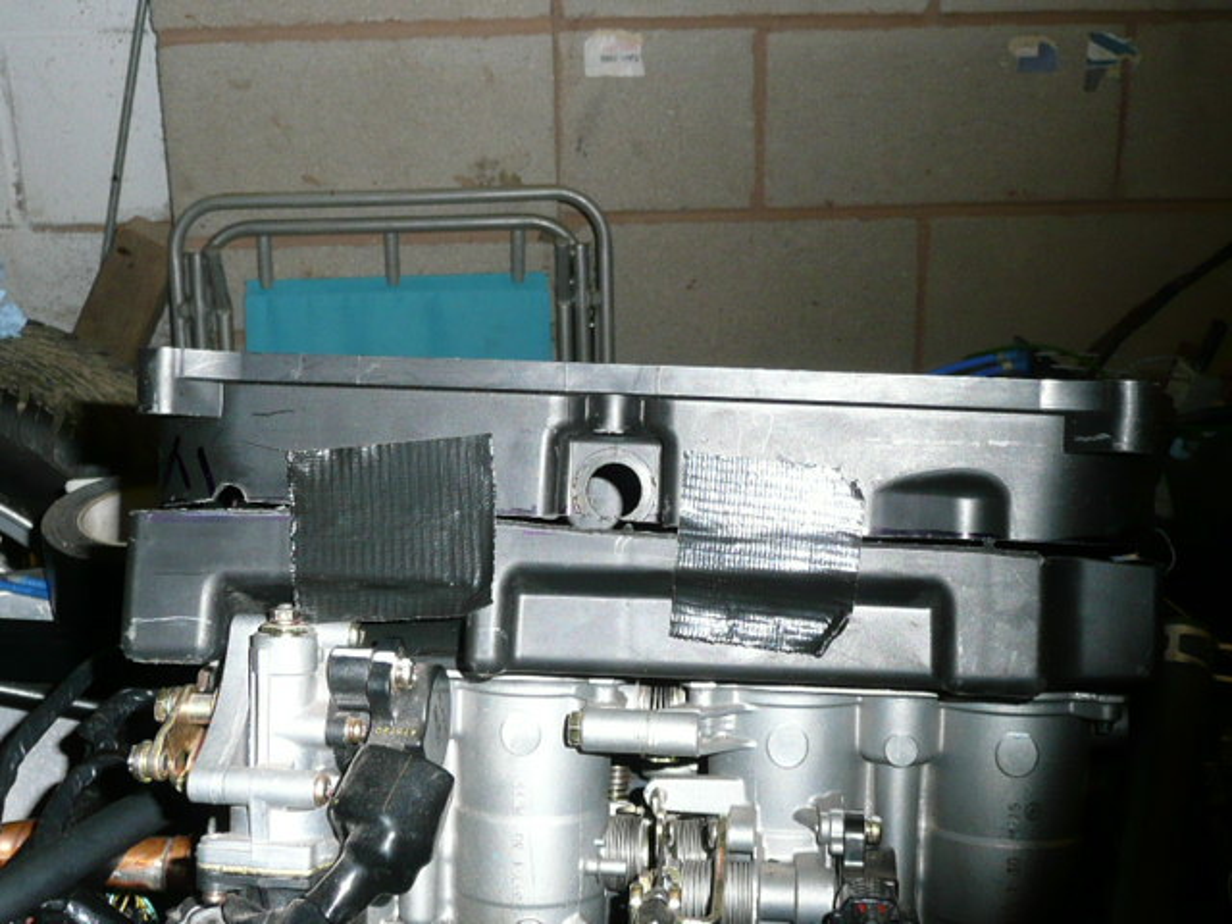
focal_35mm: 42
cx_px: 616
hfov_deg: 44.8
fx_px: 1495
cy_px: 462
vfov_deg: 34.3
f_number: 3.3
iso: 100
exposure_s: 1/30
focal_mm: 4.6
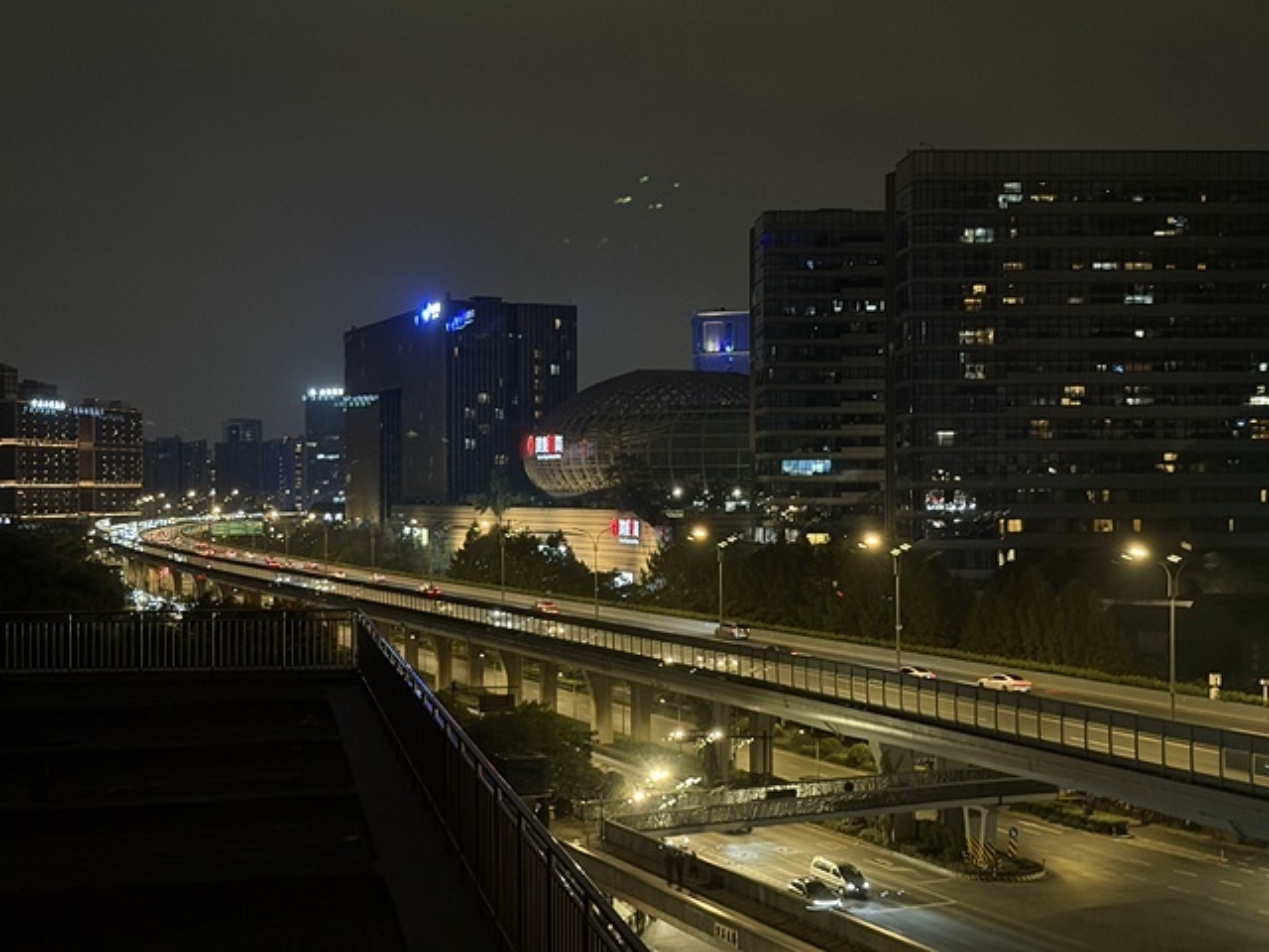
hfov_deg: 39.7
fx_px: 1760
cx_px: 634
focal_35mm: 48
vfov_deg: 30.3
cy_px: 476
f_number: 1.78
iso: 800
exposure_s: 1/20
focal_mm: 6.76
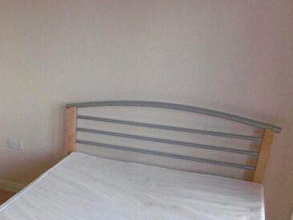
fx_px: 389
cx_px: 31
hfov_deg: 38.5
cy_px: 190
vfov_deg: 30.4
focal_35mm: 46
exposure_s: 1/200
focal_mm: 4.3
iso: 400
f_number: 3.1
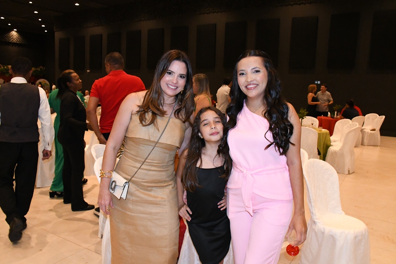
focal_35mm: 30
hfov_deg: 61.9
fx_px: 330
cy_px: 132
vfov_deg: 43.6
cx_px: 198
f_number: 6.3
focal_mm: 20
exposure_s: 1/80
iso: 8000
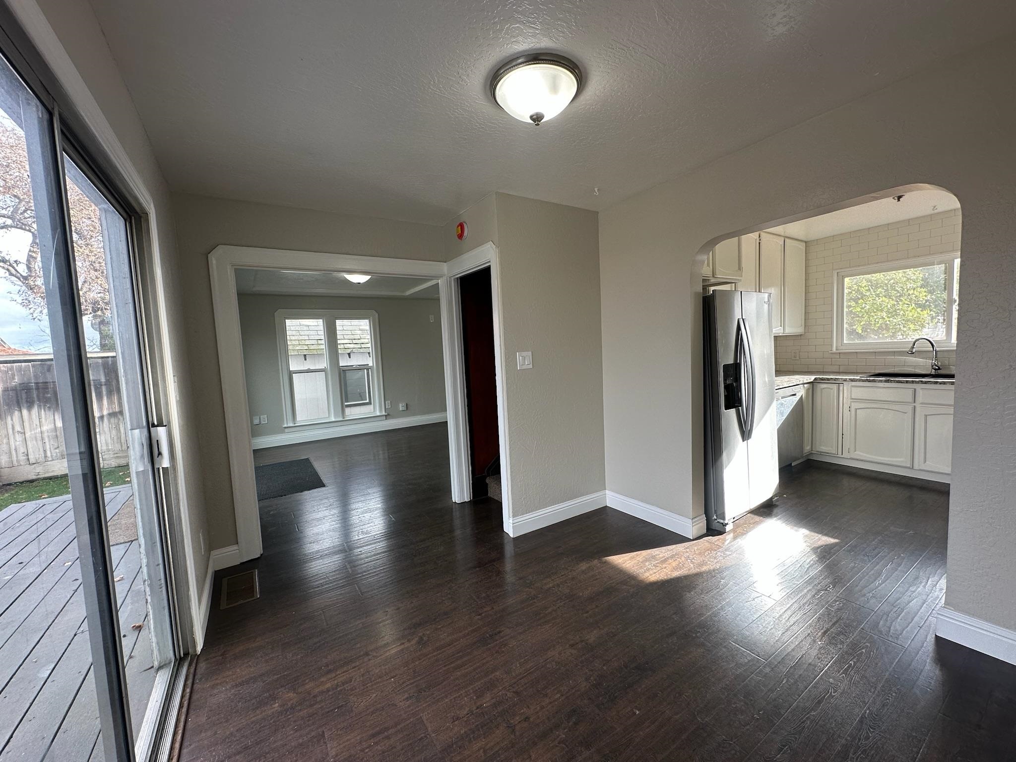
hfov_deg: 102.1
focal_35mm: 14
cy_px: 381
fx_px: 411
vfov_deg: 85.7
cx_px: 508
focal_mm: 2.22
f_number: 2.2
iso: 64
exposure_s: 1/120
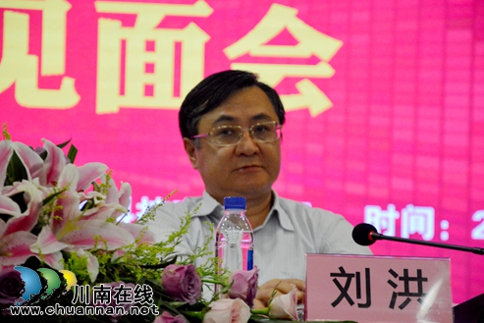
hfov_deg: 12.9
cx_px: 242
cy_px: 161
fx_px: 2145
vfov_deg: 8.6
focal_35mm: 160
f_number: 5.6
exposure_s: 1/60
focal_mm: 105
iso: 3200
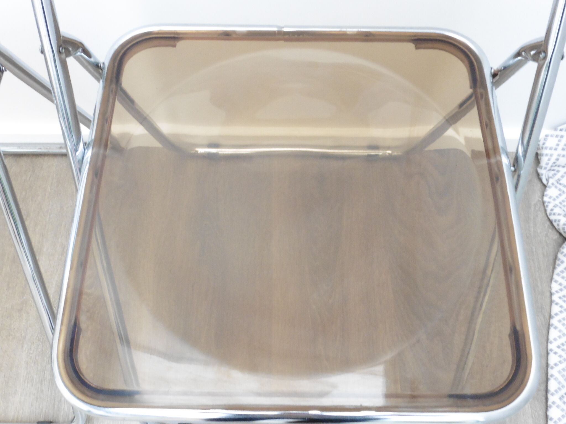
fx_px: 556
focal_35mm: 34
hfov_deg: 54.0
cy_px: 212
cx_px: 283
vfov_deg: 41.8
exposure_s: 1/13
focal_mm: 6.1
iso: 400
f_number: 8
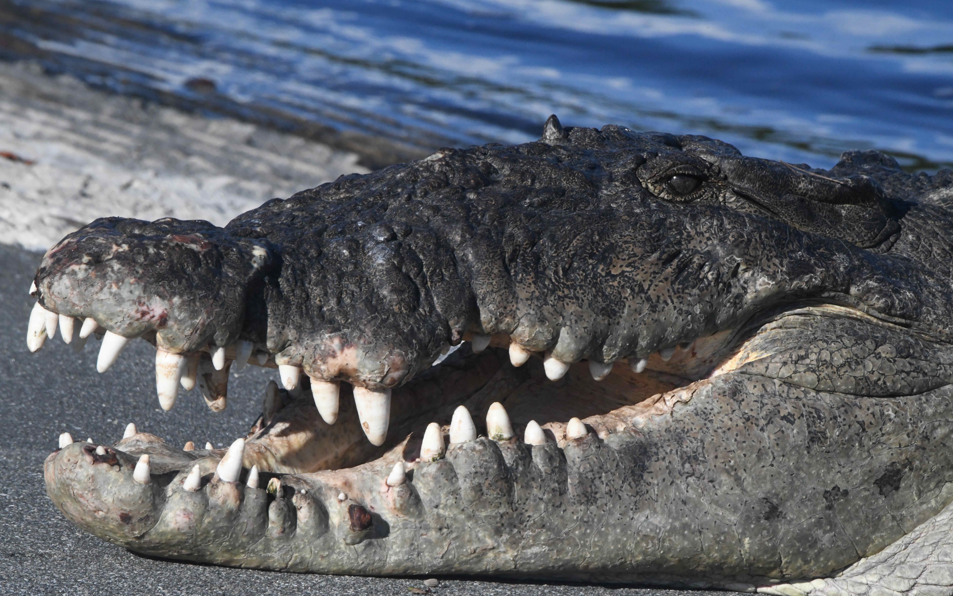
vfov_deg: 2.1
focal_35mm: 612
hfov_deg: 3.4
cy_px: 303
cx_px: 476
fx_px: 15895
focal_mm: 600
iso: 5000
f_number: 29
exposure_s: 1/2000
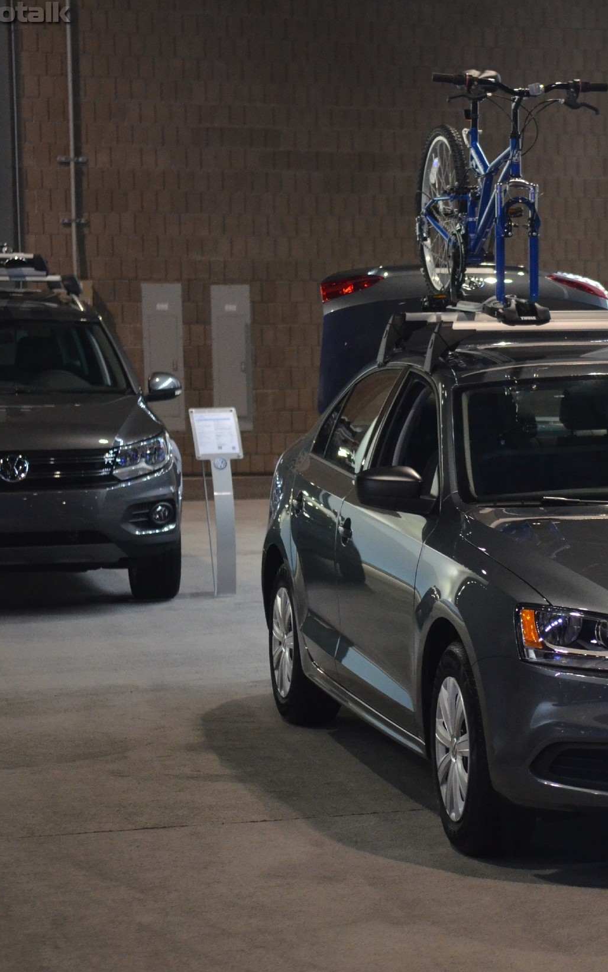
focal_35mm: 102
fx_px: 2704
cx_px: 678
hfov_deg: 12.6
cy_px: 488
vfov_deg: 20.4
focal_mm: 44
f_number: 2.8
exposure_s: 1/125
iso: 1600
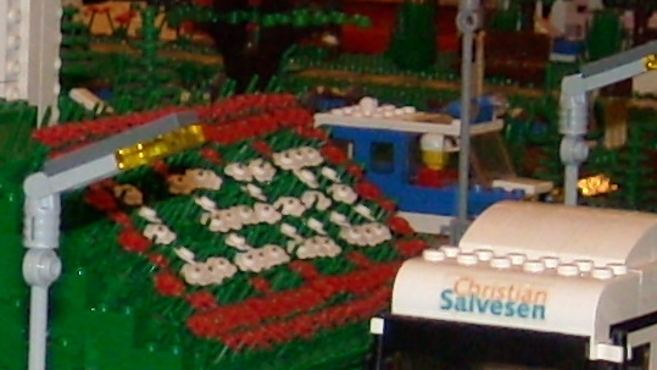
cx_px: -246
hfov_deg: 9.2
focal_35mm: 231
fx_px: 4024
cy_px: 332
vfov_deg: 5.2
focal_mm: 5.7
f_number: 2.8
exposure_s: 1/60
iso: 200
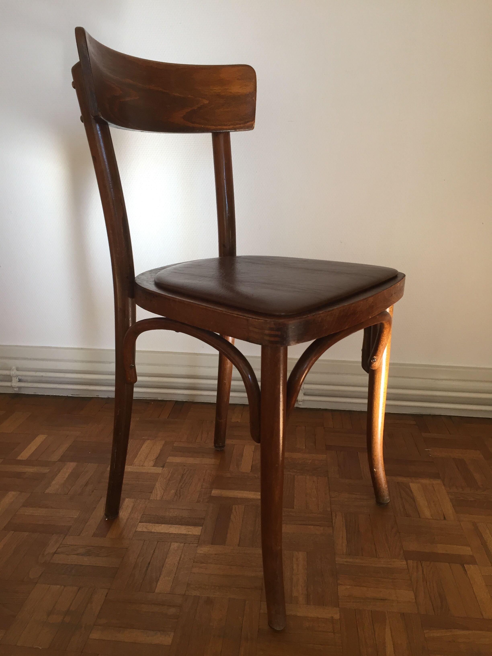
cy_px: 328
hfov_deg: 48.2
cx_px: 246
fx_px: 550
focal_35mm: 29
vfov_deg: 61.7
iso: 32
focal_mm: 4.15
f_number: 2.2
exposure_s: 1/33
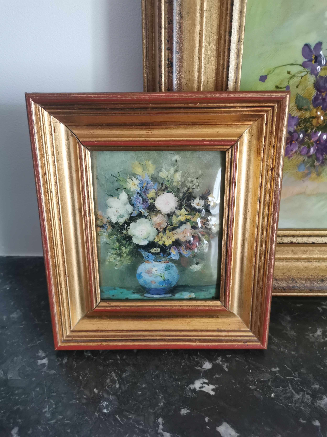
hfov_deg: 51.4
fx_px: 340
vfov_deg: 65.3
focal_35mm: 27
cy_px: 218
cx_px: 164
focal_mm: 5.58
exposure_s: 1/33.3
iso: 500
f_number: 1.8
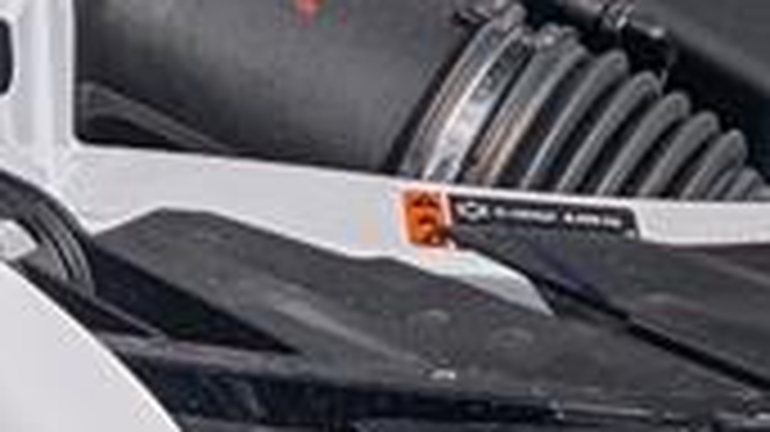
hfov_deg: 10.2
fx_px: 4082
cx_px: 1355
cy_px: -333
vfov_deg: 6.0
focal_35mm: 200
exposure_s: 1/1667
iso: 20
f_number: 1.68
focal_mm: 6.9
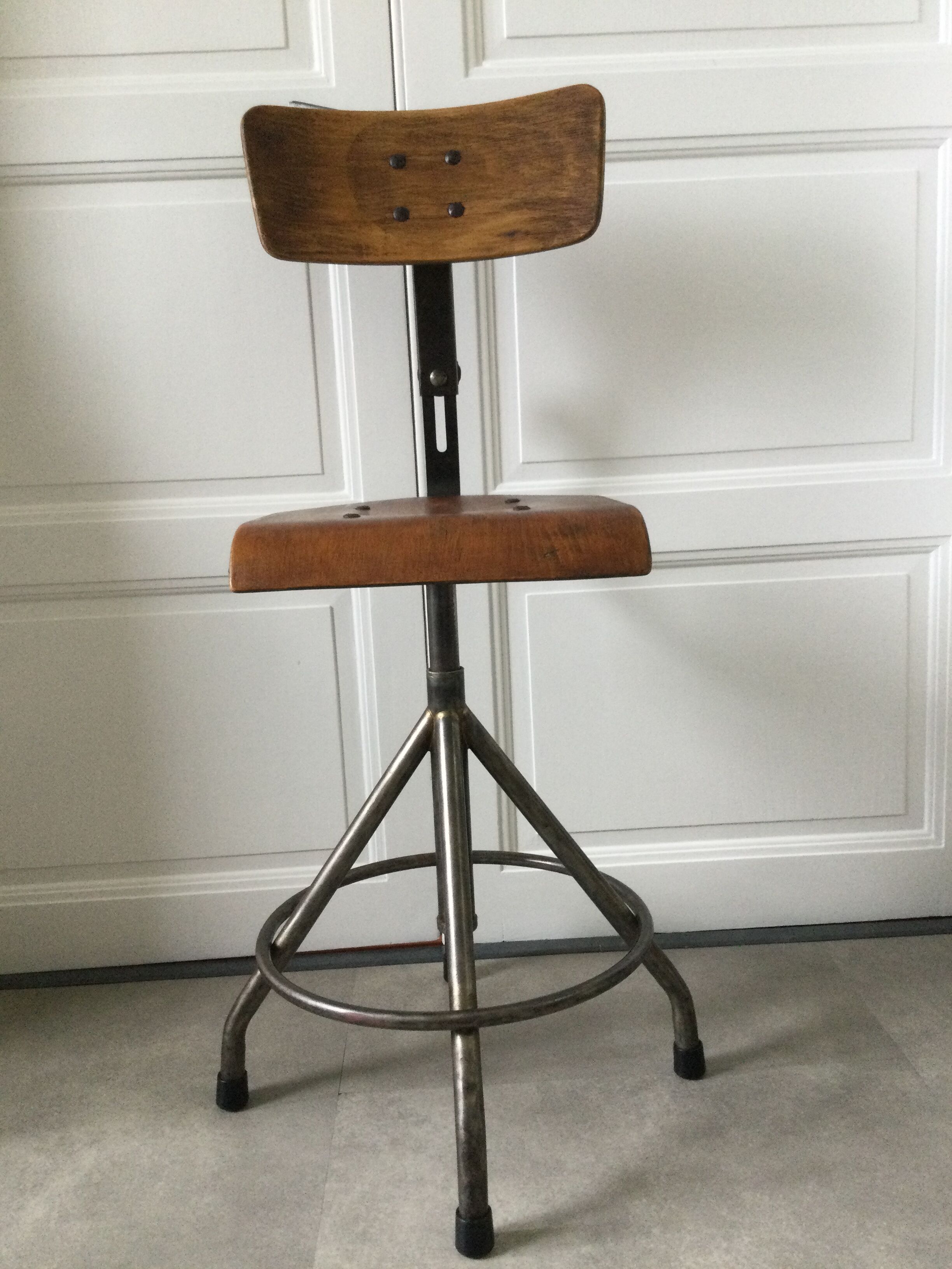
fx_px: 1137
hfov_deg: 45.4
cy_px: 634
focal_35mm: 31
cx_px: 476
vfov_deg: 58.4
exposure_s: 1/33
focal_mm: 3.3
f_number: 2.4
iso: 160
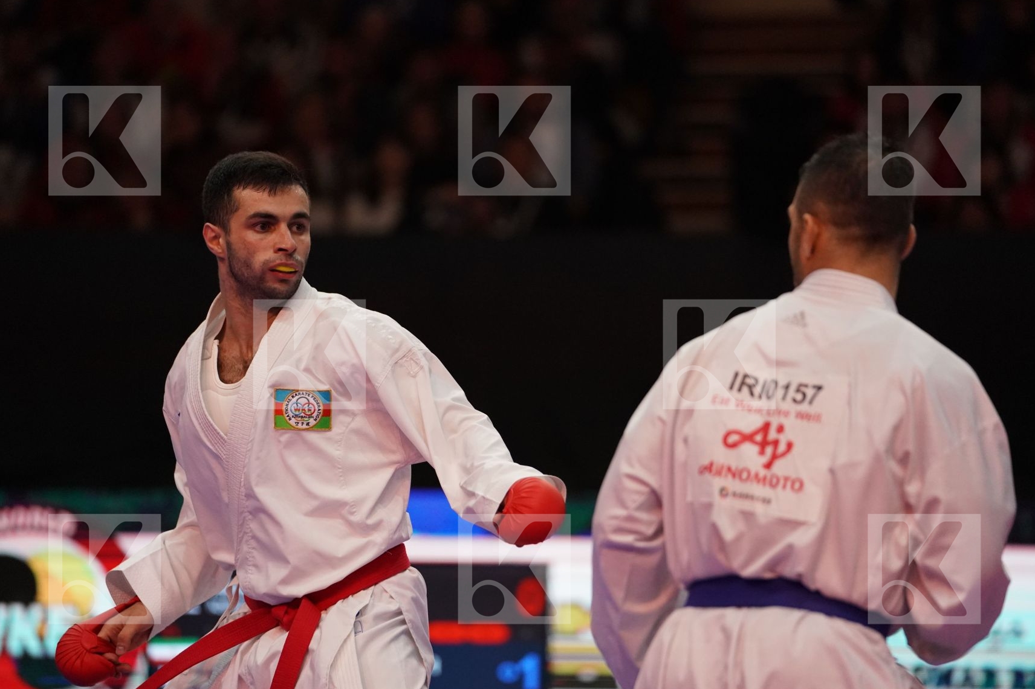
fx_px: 5864
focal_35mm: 204
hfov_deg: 10.1
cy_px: 354
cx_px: 514
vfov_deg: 6.7
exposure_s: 1/1000
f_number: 2.8
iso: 5000
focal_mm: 194
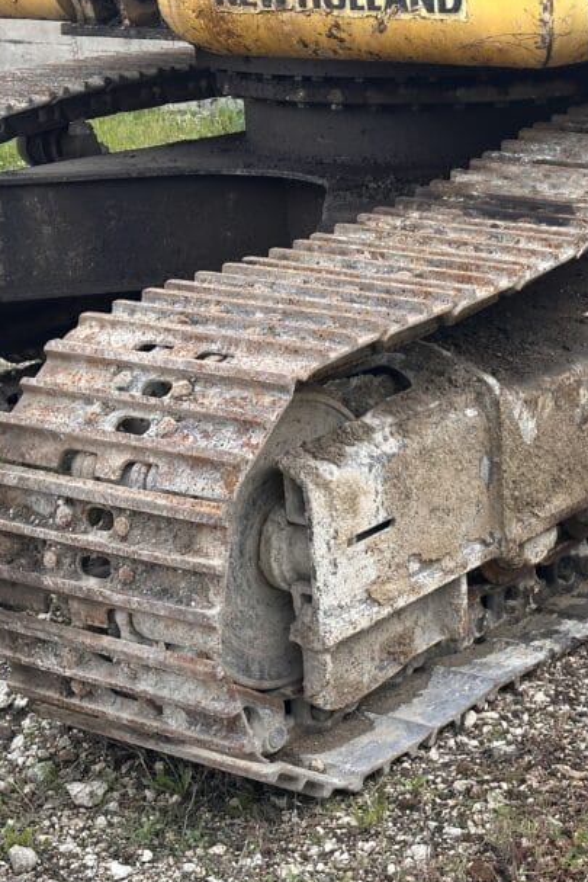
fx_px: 1812
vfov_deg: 27.3
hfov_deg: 18.1
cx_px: 549
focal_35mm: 74
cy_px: 412
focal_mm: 6.86
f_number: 1.78
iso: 64
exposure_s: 1/395
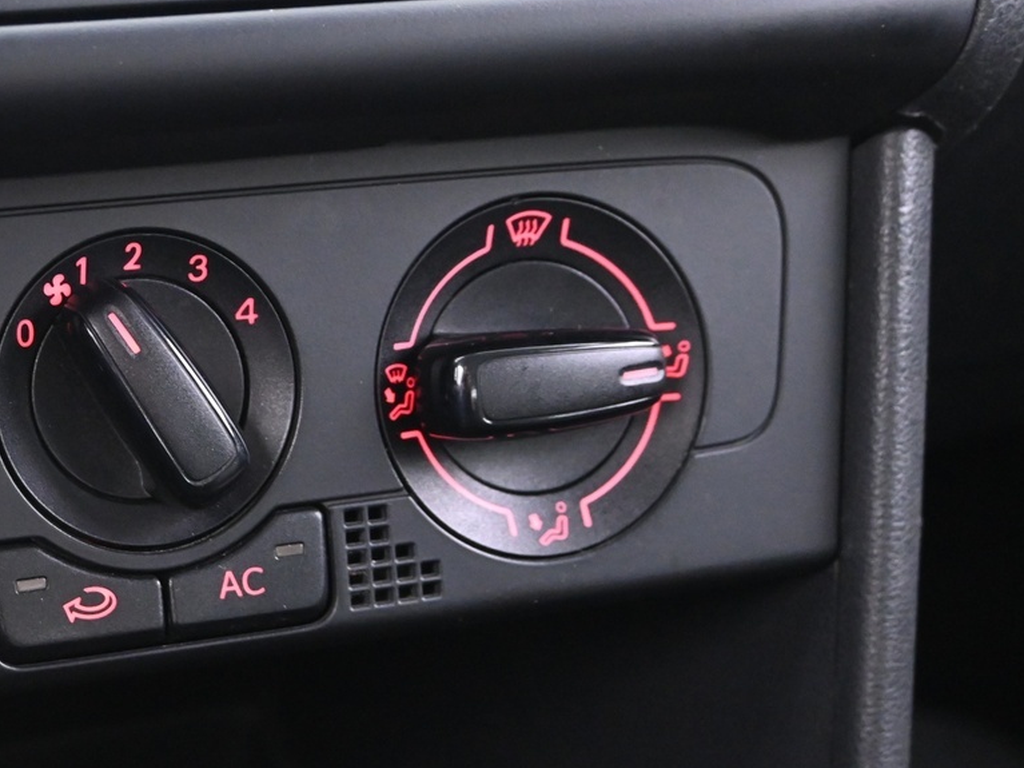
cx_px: 136
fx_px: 2027
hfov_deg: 27.5
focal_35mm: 69
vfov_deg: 21.4
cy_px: 381
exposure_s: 1/5
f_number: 4
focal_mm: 22.5
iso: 2500
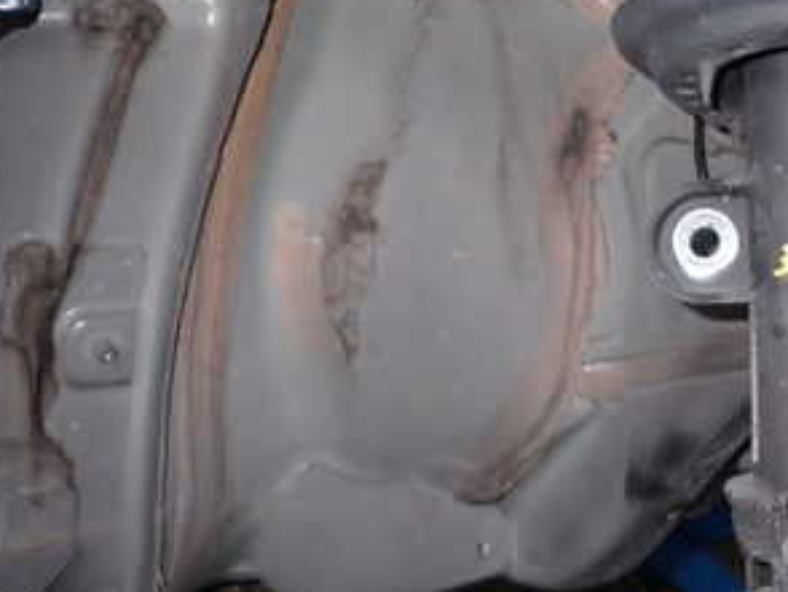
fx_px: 1162
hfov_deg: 34.2
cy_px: 96
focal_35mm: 51
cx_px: 785
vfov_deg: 27.9
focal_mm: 4.5
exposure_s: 1/30
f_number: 5.6
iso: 400
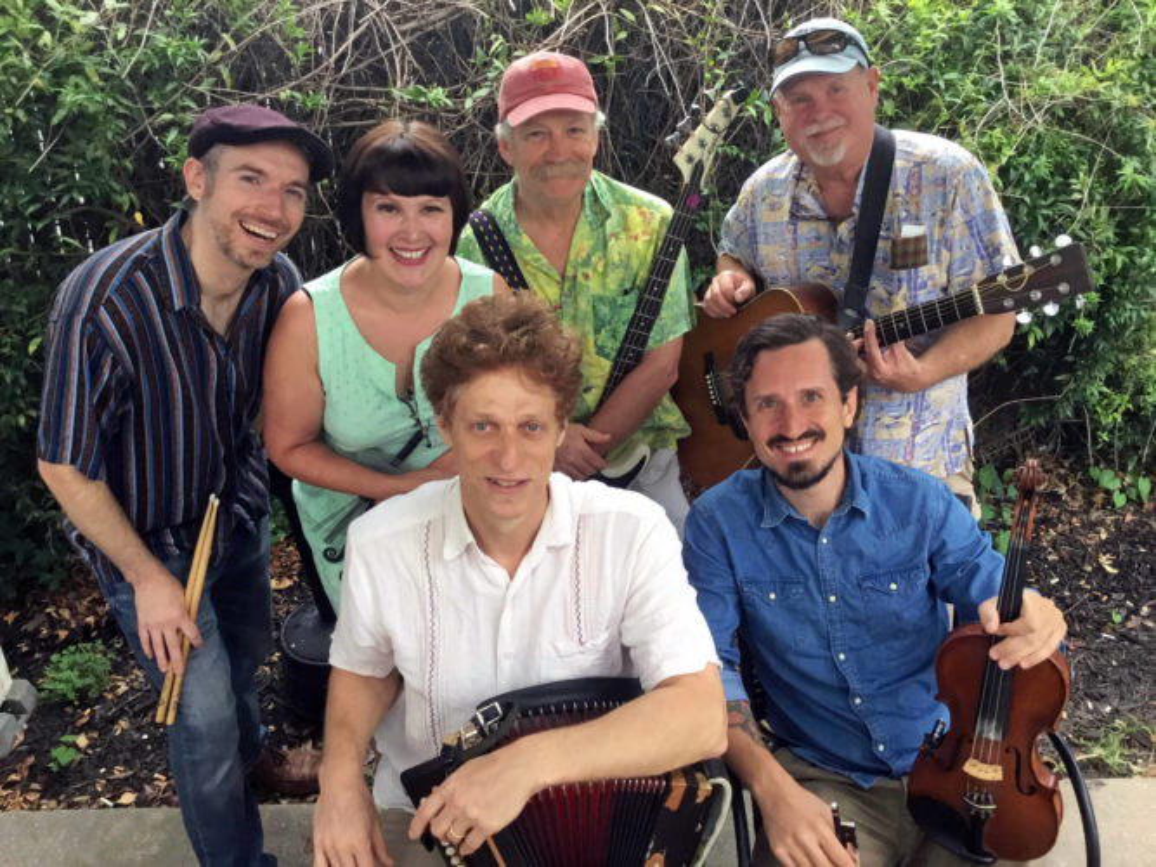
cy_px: 434
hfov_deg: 58.4
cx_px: 578
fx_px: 1035
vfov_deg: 45.4
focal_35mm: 31
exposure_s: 1/30
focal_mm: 3.3
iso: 50
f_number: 2.4
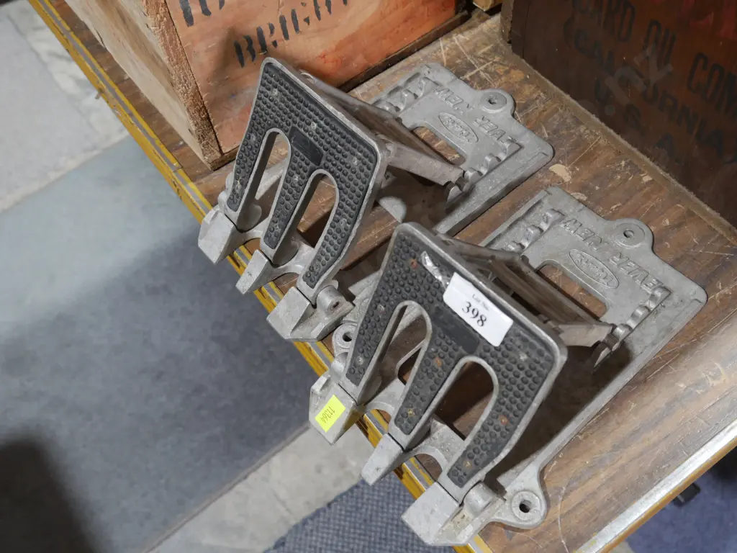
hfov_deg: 46.8
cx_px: 368
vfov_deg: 36.0
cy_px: 276
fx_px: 852
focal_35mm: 40
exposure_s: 1/60
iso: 1000
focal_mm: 20
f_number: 5
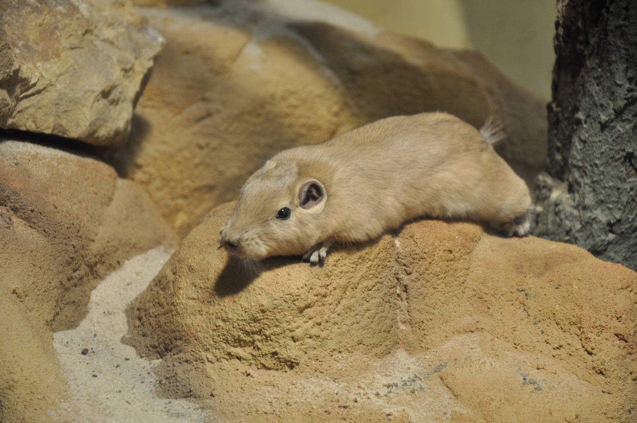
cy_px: 212
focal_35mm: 158
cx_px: 318
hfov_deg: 13.1
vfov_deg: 8.7
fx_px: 2784
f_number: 5.6
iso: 800
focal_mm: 105
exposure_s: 1/60
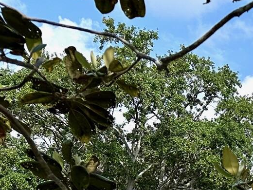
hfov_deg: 17.8
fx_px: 680
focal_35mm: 93
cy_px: 358
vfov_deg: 13.9
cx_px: 428
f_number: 1.78
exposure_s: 1/4762
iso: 80
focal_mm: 6.86
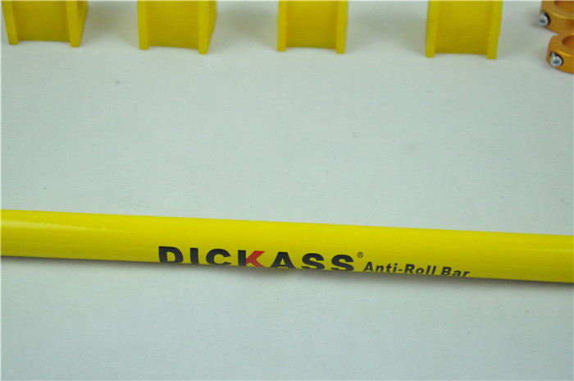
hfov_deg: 23.4
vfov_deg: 15.6
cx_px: 287
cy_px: 190
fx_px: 1385
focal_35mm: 87
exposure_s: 1/800
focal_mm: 58
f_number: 5
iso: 3200
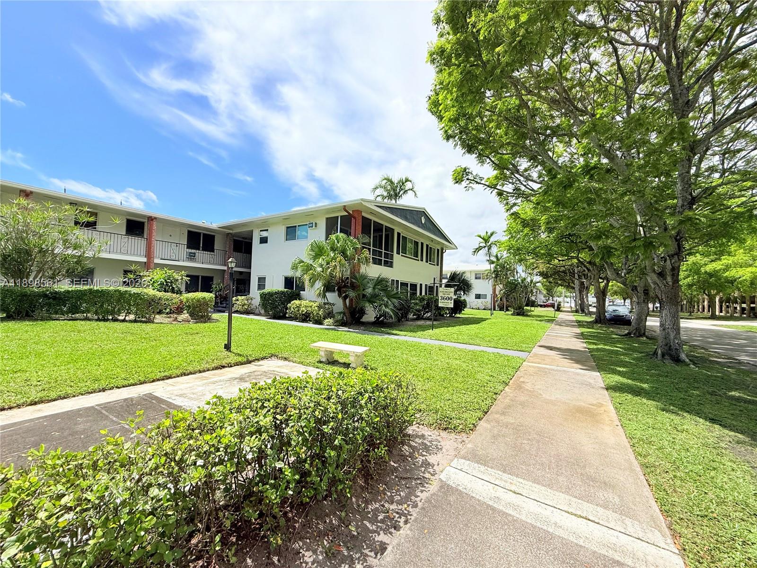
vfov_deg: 85.7
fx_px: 306
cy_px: 284
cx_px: 378
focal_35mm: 14
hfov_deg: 102.1
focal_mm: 2.22
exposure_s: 1/2611
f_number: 2.2
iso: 50
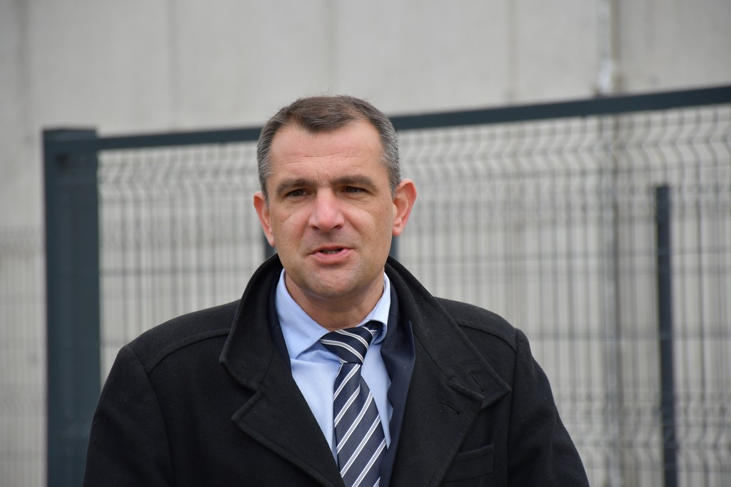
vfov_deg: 6.5
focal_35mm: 210
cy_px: 244
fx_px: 4264
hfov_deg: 9.8
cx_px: 366
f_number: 5.6
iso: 560
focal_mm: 140
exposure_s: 1/1000
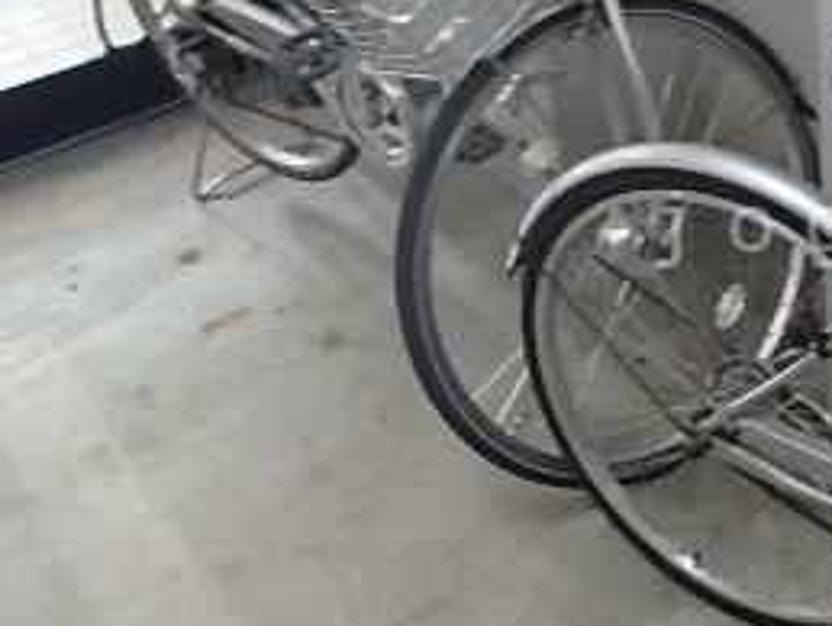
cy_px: 229
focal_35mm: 52
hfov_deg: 33.0
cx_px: 877
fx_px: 1251
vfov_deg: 28.0
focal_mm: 3.7
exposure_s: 1/20
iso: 800
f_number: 3.5
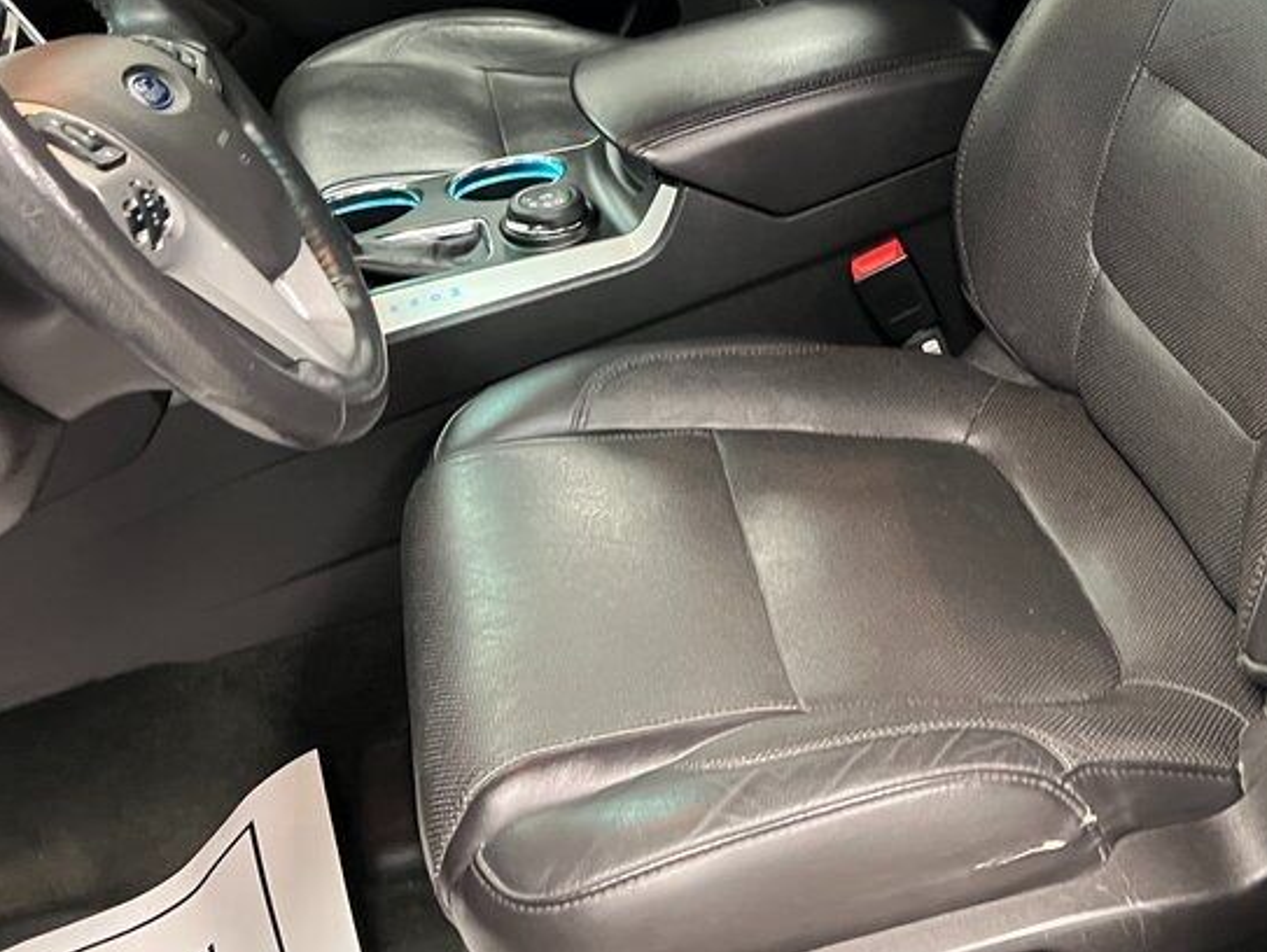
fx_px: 1795
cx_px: 929
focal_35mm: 49
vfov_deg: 28.8
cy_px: 131
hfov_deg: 38.0
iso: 500
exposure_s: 1/40
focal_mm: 5.7
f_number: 1.5
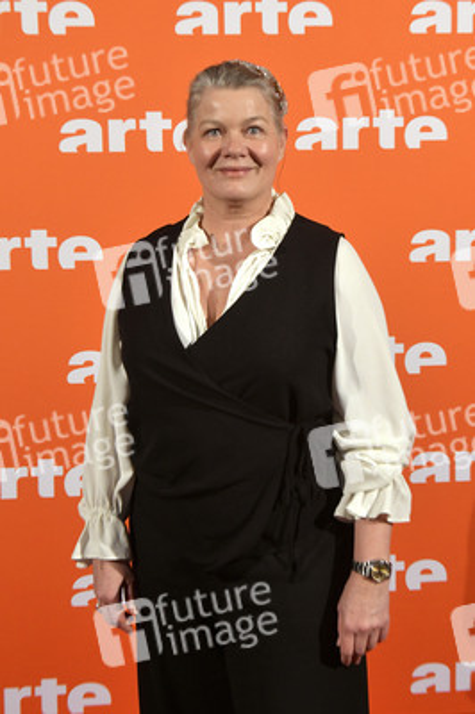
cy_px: 357
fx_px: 753
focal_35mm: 38
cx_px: 238
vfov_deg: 50.7
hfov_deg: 35.0
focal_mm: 38
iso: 2000
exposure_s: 1/160
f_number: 5.6
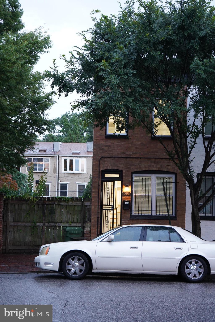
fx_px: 421
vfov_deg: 41.9
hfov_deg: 28.6
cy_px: 161
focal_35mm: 47
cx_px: 108
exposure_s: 1/50
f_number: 4.5
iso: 1600
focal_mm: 47
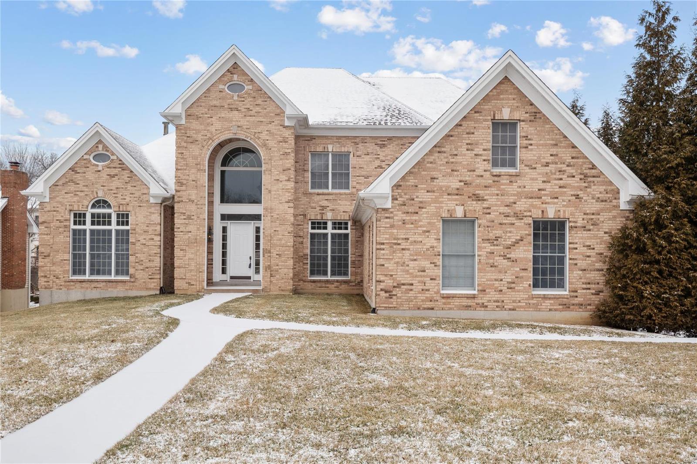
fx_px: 697
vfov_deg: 36.9
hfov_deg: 53.1
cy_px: 232
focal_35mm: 36
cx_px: 348
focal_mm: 18
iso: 400
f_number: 8
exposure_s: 1/500
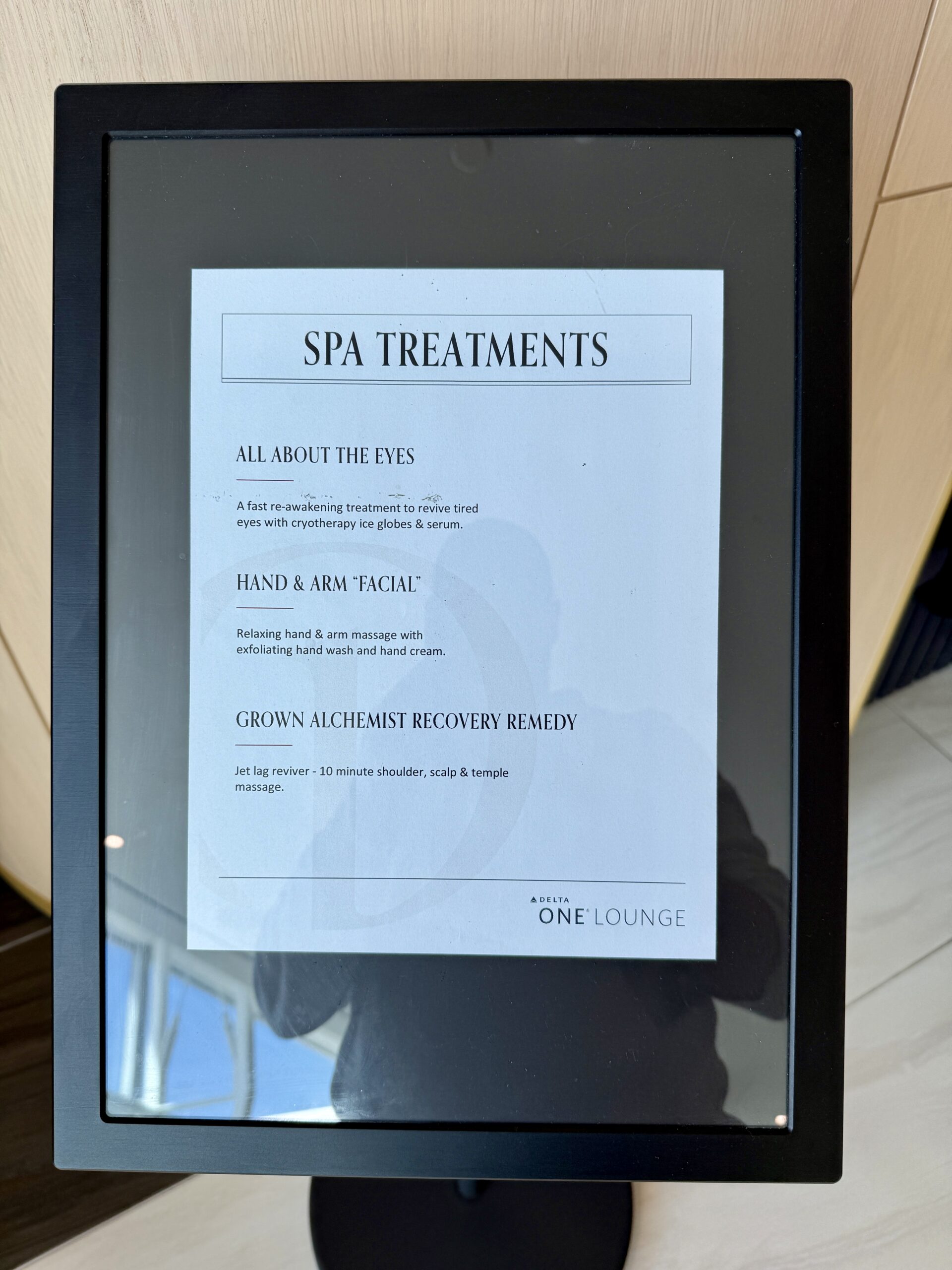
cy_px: 635
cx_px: 476
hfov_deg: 56.8
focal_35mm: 24
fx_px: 880
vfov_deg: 71.6
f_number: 1.78
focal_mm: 6.76
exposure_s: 1/149
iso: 64
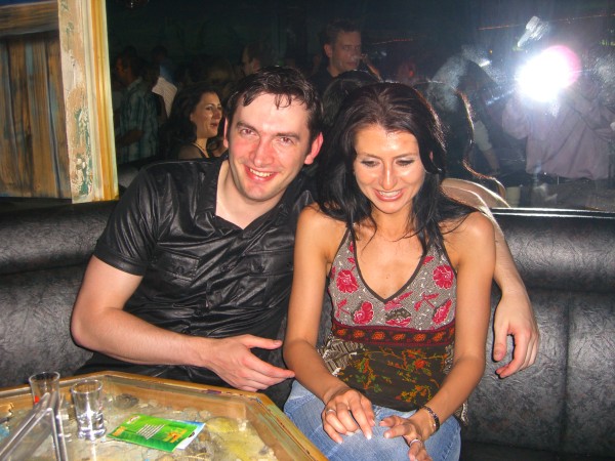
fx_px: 675
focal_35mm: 38
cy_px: 230
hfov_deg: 49.0
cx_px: 308
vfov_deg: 37.7
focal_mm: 7.9
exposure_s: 1/60
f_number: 2.8
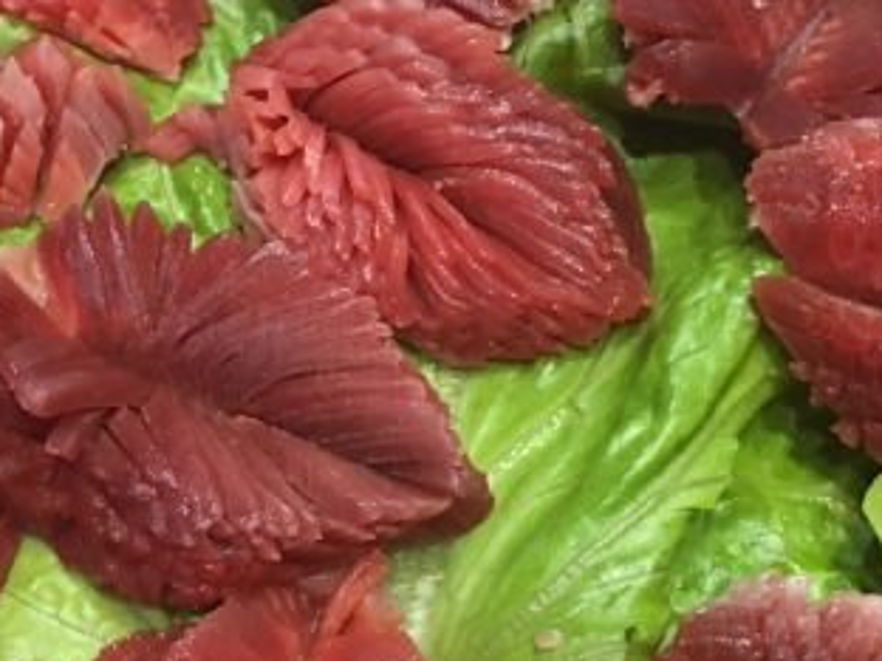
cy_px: 403
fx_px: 1656
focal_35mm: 65
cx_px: 348
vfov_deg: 22.5
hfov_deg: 29.7
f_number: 2.2
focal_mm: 4.15
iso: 80
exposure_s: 1/10
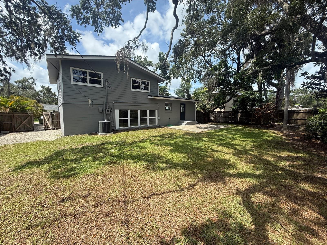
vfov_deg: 85.7
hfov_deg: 102.1
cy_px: 122
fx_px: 132
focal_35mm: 14
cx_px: 164
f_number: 2.2
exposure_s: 1/853
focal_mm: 2.22
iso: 50
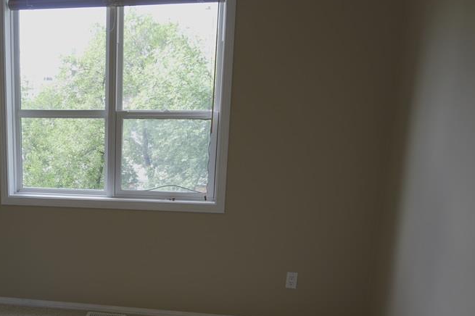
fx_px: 580
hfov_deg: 42.2
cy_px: 272
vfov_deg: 29.5
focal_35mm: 44
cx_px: 83
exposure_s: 1/30
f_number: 4
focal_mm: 16
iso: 100
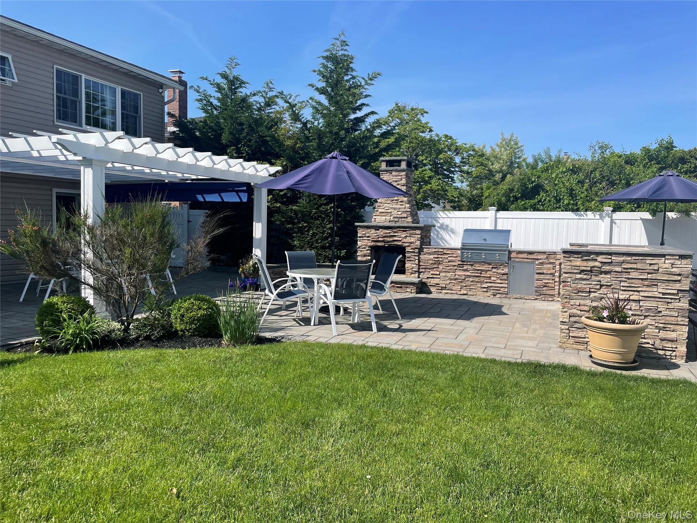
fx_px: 524
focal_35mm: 26
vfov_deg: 53.1
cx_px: 348
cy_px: 262
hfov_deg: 67.3
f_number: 1.6
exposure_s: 1/2618
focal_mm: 4.2
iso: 32
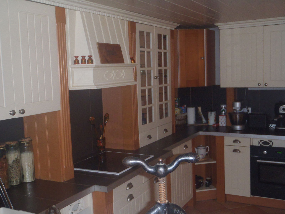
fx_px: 346
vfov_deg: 34.3
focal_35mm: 42
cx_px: 142
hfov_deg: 44.8
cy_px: 107
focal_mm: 7.57
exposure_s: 1/40
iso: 320
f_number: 4.3
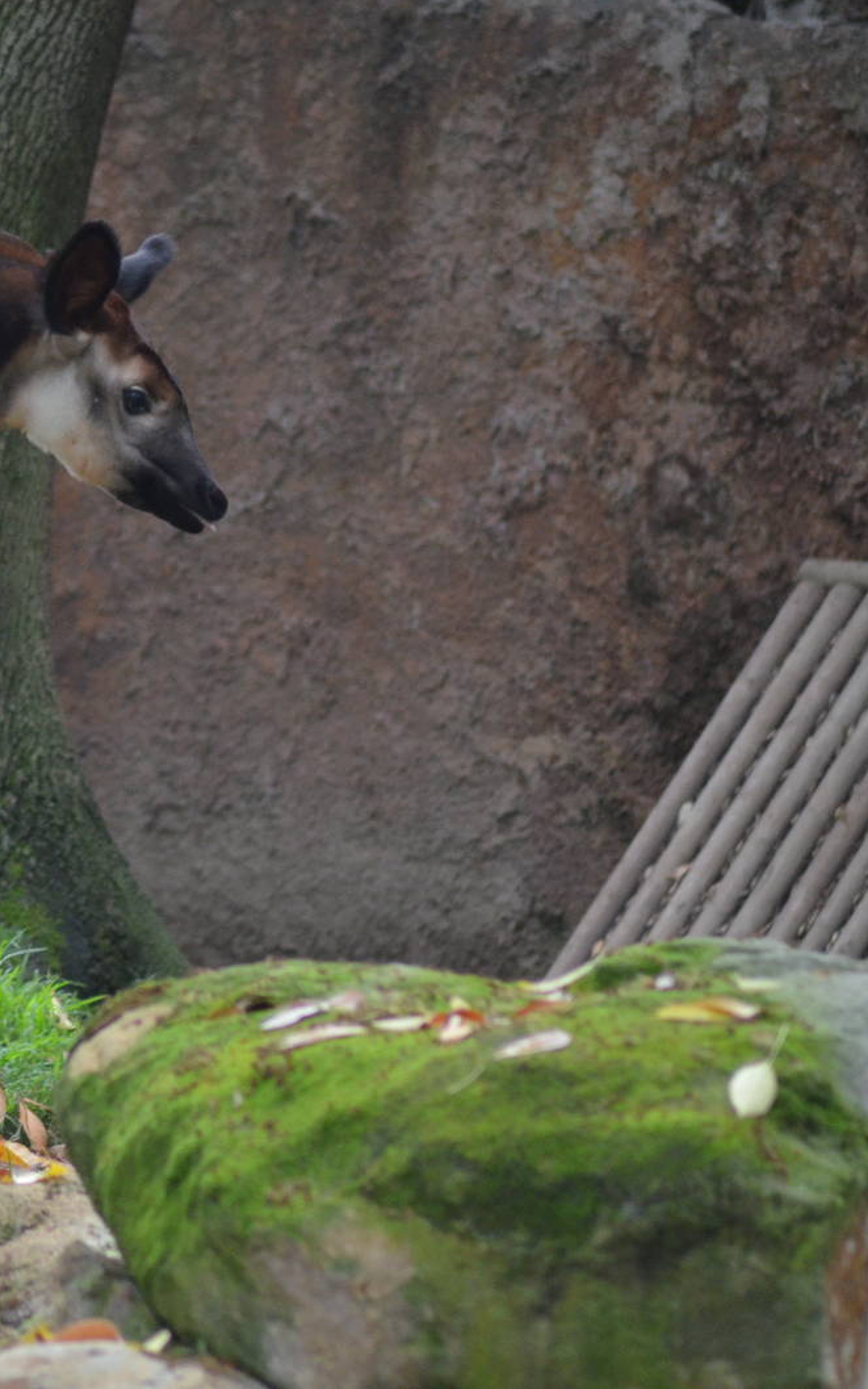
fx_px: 19220
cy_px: 694
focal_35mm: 508
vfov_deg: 4.1
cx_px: -180
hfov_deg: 2.6
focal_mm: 220
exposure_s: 1/500
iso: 1800
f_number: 4.8
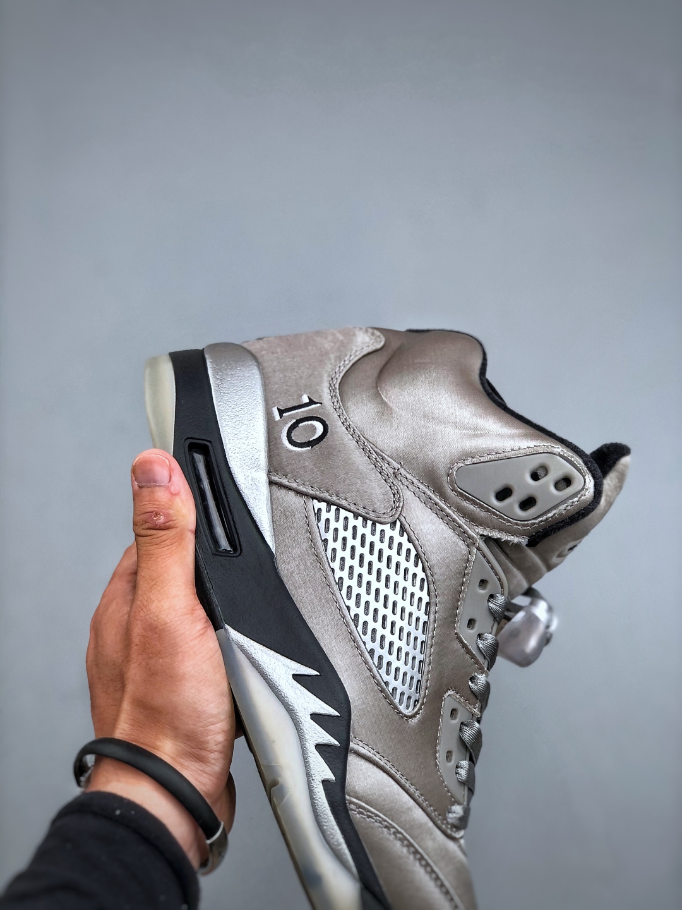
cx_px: 341
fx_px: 1497
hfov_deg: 25.7
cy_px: 455
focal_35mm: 57
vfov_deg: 33.8
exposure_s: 1/50
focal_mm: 6.6
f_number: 2.8
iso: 20
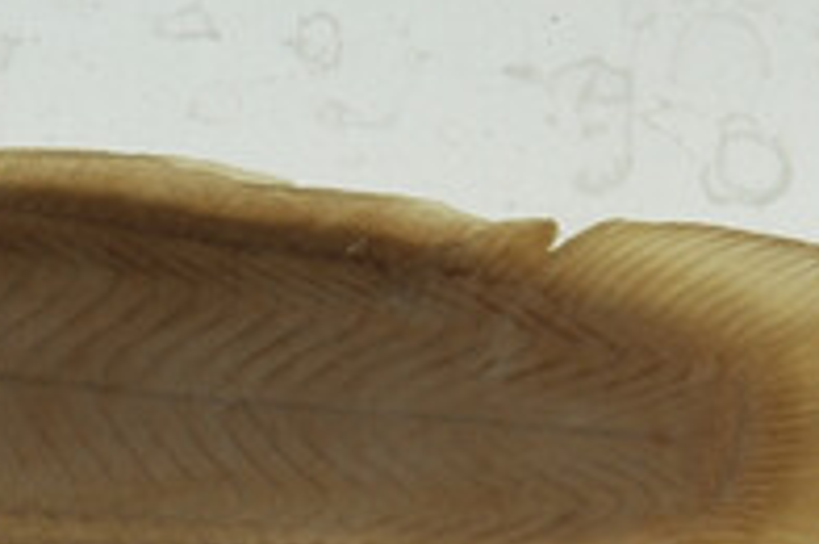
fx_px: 8358
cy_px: 1220
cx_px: -159
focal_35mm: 368
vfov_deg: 3.7
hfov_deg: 5.6
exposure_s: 1/200
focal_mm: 60
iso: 100
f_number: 10
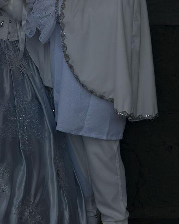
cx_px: 198
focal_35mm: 117
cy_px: 54
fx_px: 775
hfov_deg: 12.9
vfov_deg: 16.4
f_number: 4.5
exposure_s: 1/200
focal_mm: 30.5
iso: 2000
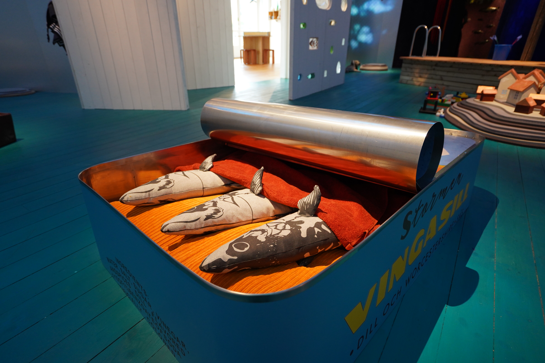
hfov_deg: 86.9
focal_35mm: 19
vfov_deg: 64.6
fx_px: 288
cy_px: 182
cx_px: 272
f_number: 4
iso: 2500
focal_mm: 19
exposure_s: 1/160
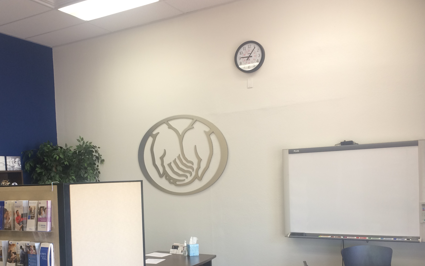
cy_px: 195
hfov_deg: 48.8
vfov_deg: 31.5
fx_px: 463
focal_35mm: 40
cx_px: 157
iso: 40
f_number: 2.2
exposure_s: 1/30
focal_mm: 4.15
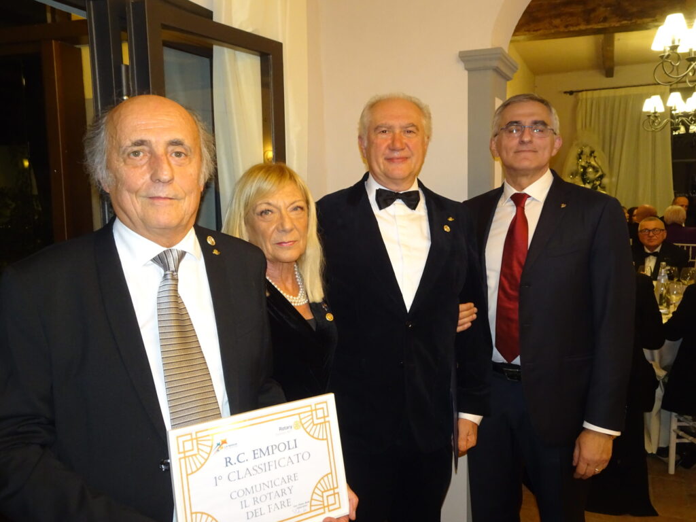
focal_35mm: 31
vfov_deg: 45.4
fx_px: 623
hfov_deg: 58.4
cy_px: 261
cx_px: 348
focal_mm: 5.26
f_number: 4
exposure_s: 1/40
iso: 400
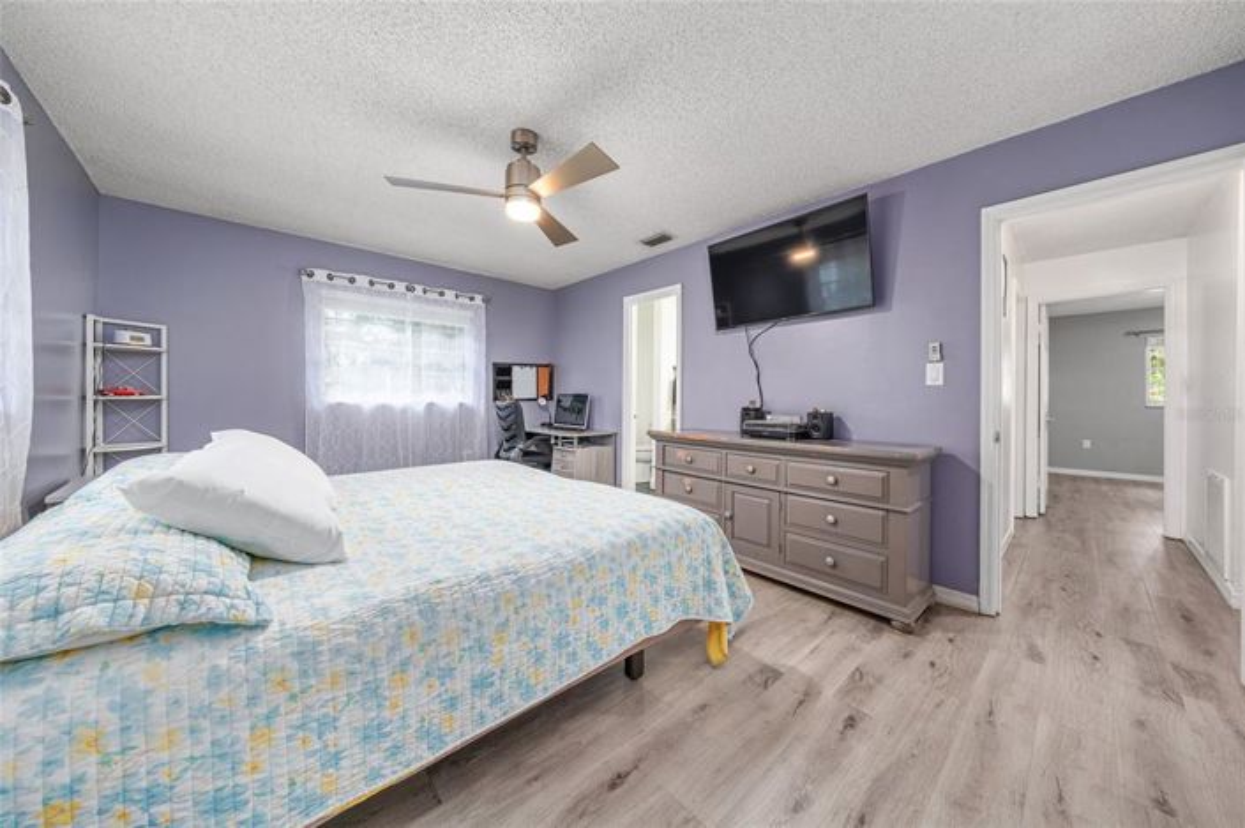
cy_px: 414
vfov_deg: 89.9
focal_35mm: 12
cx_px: 622
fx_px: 415
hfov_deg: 112.7
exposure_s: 1/1.25
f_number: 8
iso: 250
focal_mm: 12
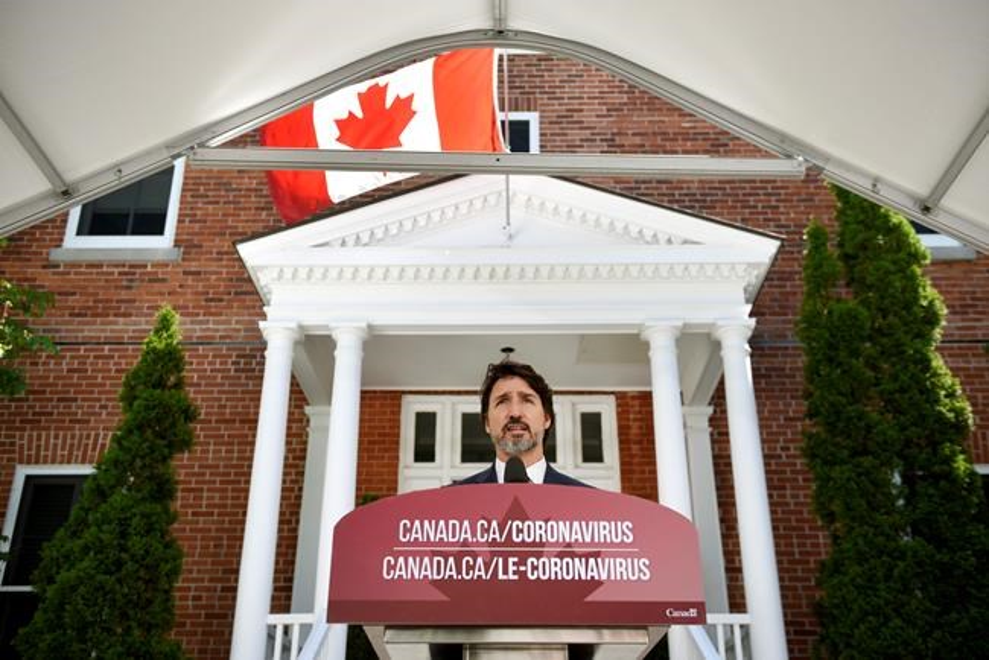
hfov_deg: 54.4
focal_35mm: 35
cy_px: 330
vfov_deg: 37.9
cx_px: 494
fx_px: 962
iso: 200
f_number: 3.2
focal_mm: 35
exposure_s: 1/1000
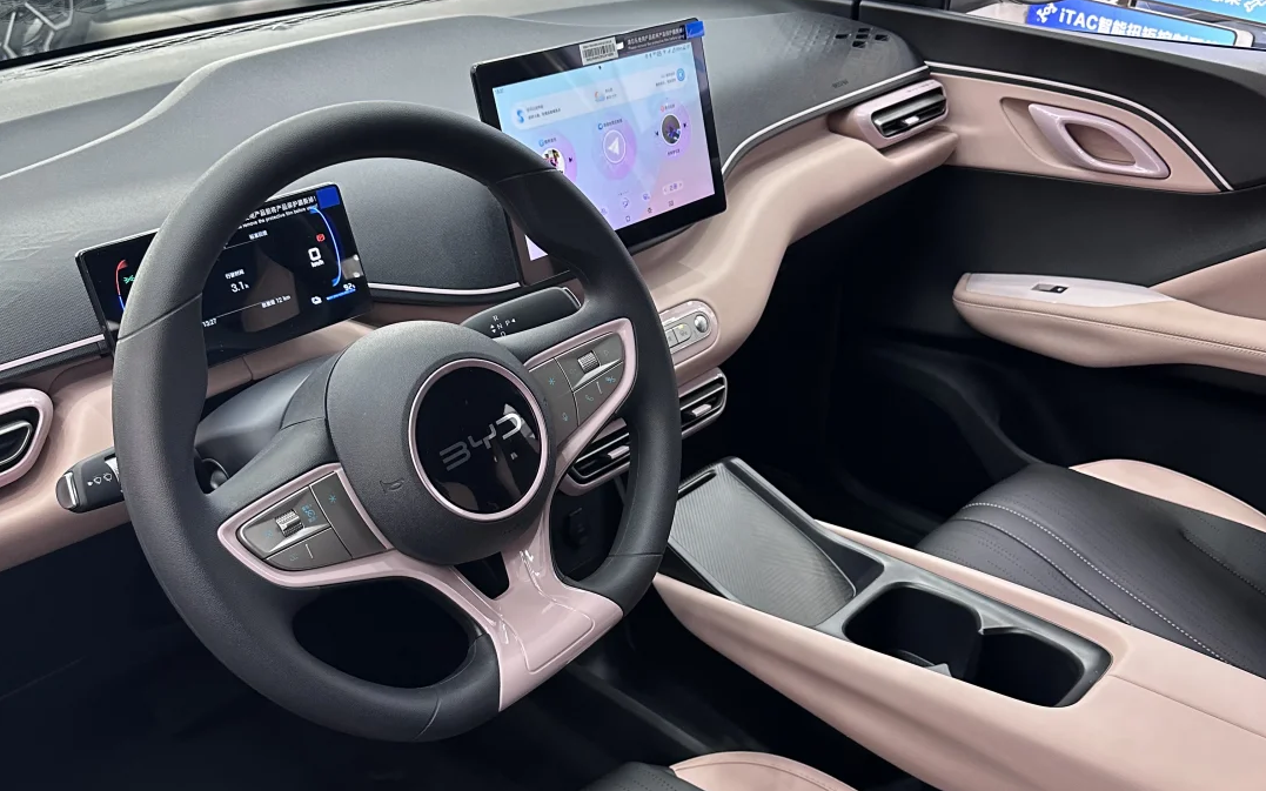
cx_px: 632
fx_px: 1173
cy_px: 501
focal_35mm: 34
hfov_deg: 56.7
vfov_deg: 37.0
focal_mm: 6.86
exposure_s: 1/50
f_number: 1.78
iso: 400
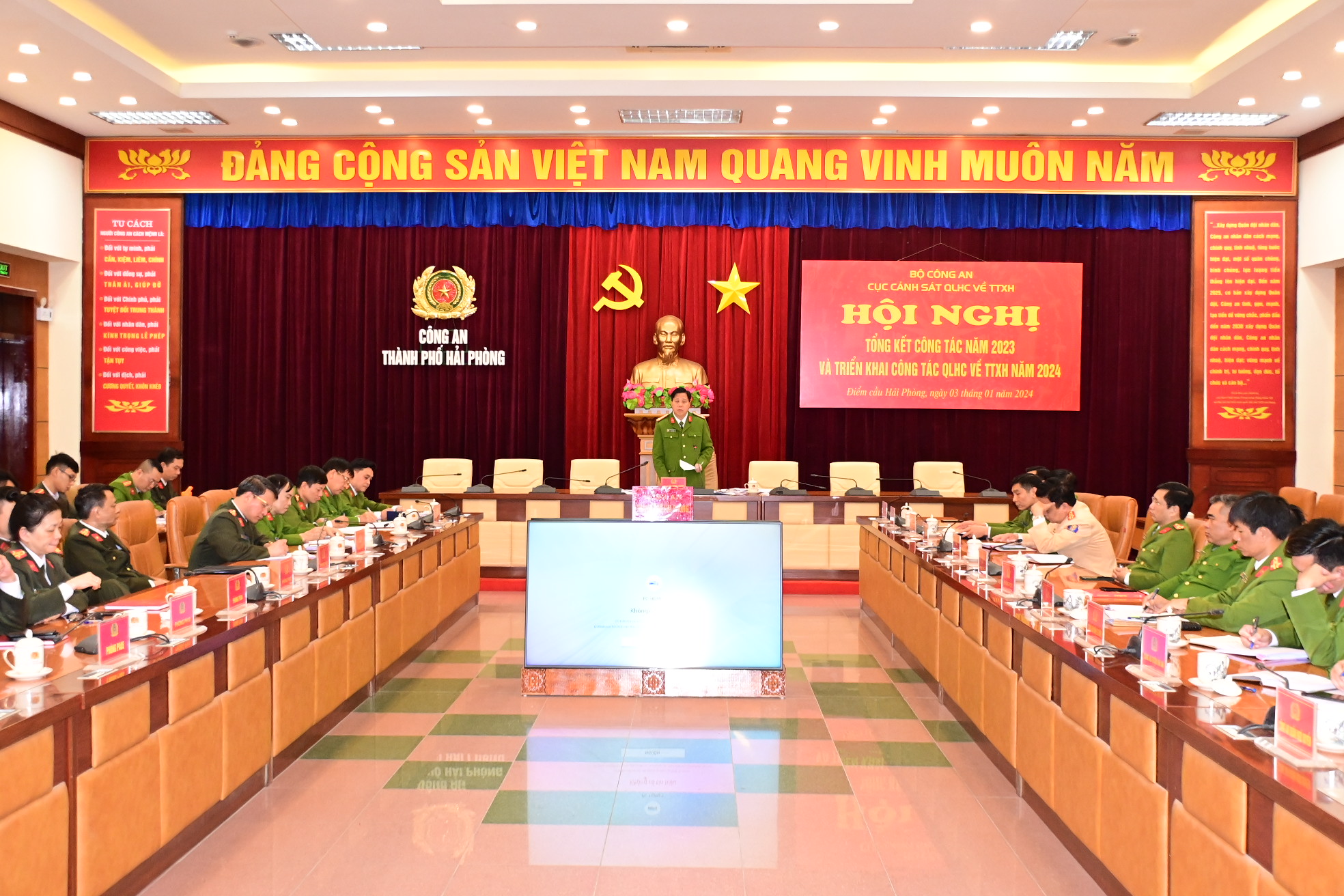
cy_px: 448
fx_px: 1344
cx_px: 672
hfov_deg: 53.1
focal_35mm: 36
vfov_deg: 36.9
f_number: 3.8
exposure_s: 1/200
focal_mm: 24
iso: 3200
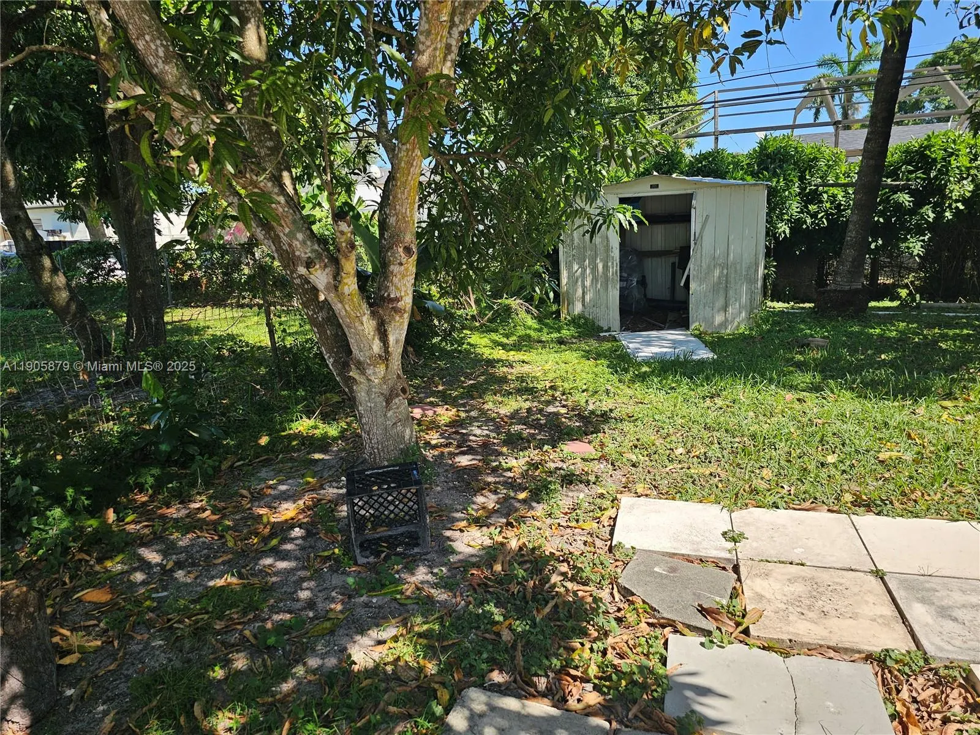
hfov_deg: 73.9
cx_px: 490
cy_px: 368
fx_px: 651
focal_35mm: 23
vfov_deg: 58.9
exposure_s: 1/296
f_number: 1.7
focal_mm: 6.3
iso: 10
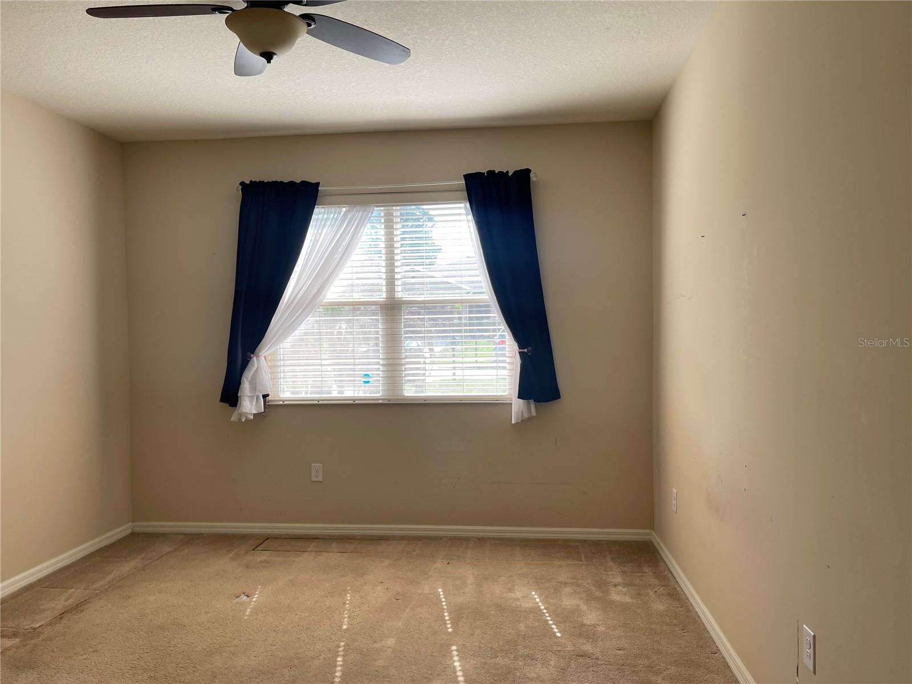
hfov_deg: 69.4
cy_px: 342
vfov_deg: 54.9
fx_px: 659
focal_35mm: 25
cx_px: 456
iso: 32
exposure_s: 1/121
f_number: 1.6
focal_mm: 5.1
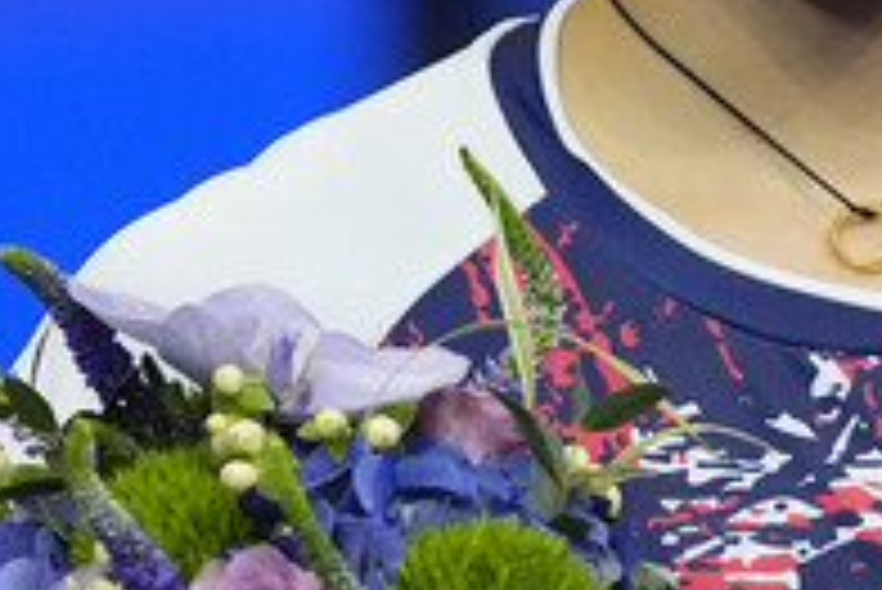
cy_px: 315
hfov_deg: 2.2
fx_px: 22507
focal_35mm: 918
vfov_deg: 1.5
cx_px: 940
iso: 1600
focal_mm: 200
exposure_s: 1/1000
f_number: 2.8
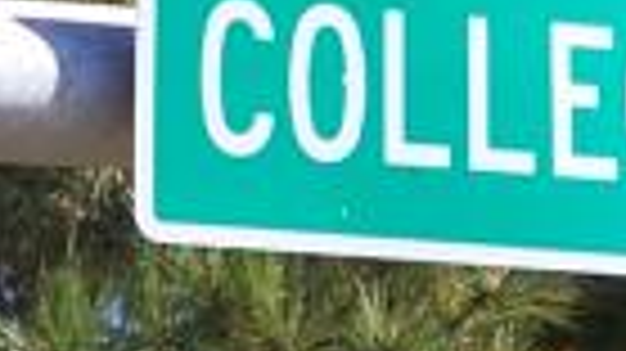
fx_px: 26029
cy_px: 14
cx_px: 631
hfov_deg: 1.4
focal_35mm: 1569
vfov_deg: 0.8
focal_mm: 34.6
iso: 64
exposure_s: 1/320
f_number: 3.3
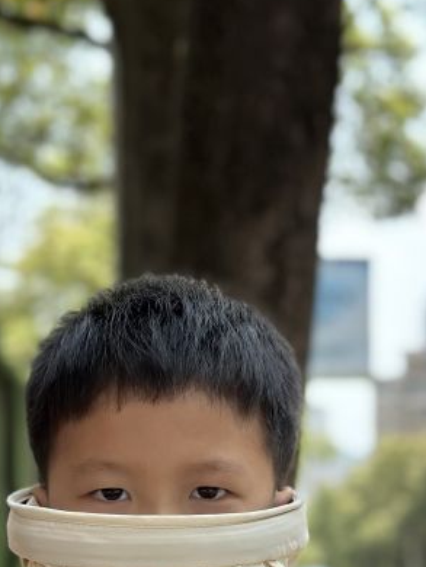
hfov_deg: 14.1
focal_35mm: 105
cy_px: 528
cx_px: 220
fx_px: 1721
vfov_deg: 18.4
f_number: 1.78
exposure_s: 1/1613
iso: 80
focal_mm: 6.86
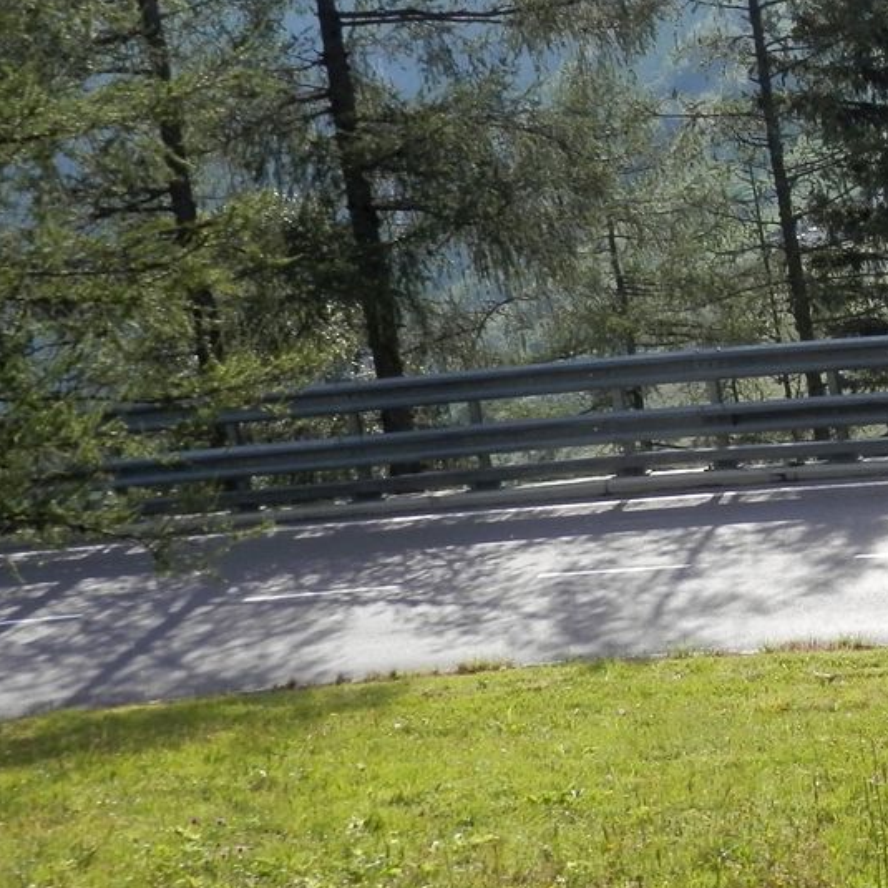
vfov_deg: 14.6
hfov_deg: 14.1
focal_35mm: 119
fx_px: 3454
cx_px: 1164
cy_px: 325
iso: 80
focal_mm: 8
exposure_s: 1/400
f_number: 3.8
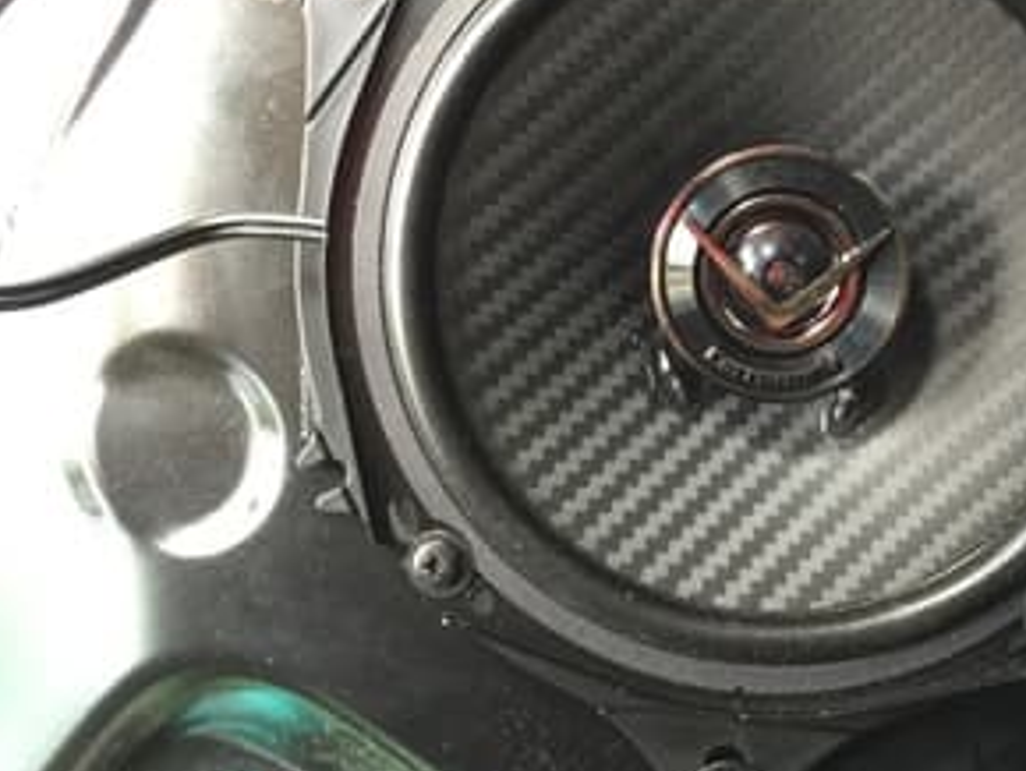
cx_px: 729
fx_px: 1335
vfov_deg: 32.0
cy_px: 265
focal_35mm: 45
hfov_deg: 41.2
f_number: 2.2
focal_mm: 4.15
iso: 100
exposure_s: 1/10
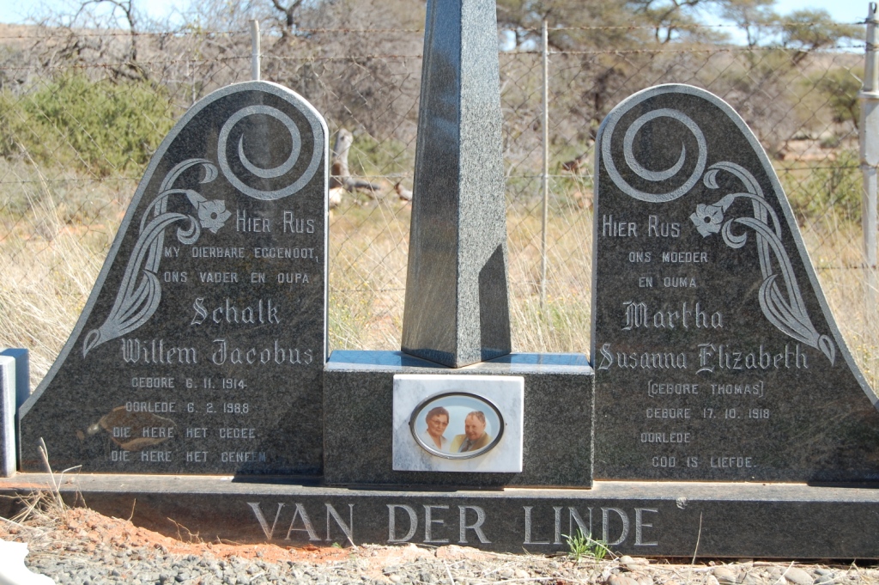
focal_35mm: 63
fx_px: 1537
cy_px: 292
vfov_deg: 21.5
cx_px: 440
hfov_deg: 31.9
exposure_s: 1/200
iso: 200
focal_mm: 42
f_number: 7.1
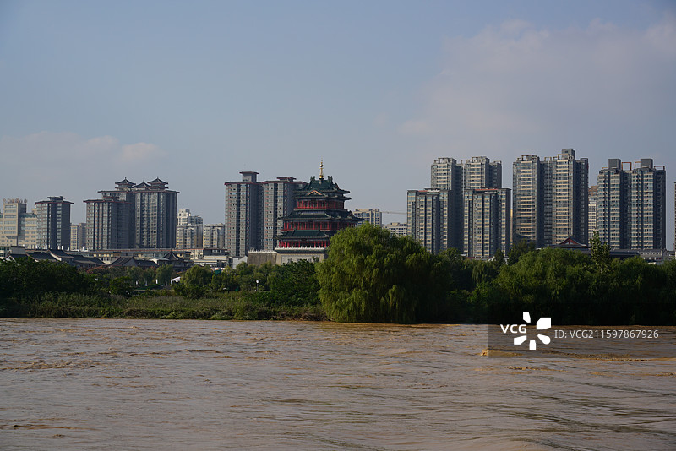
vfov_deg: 19.7
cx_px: 338
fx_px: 1296
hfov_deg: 29.2
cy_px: 226
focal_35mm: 69
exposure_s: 1/400
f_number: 8
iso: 100
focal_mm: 69
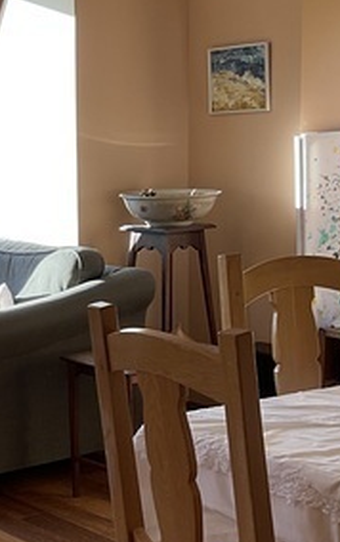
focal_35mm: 83
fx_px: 1228
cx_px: -155
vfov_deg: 24.8
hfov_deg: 14.8
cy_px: 342
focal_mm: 3
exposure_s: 1/130
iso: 16
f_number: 1.8
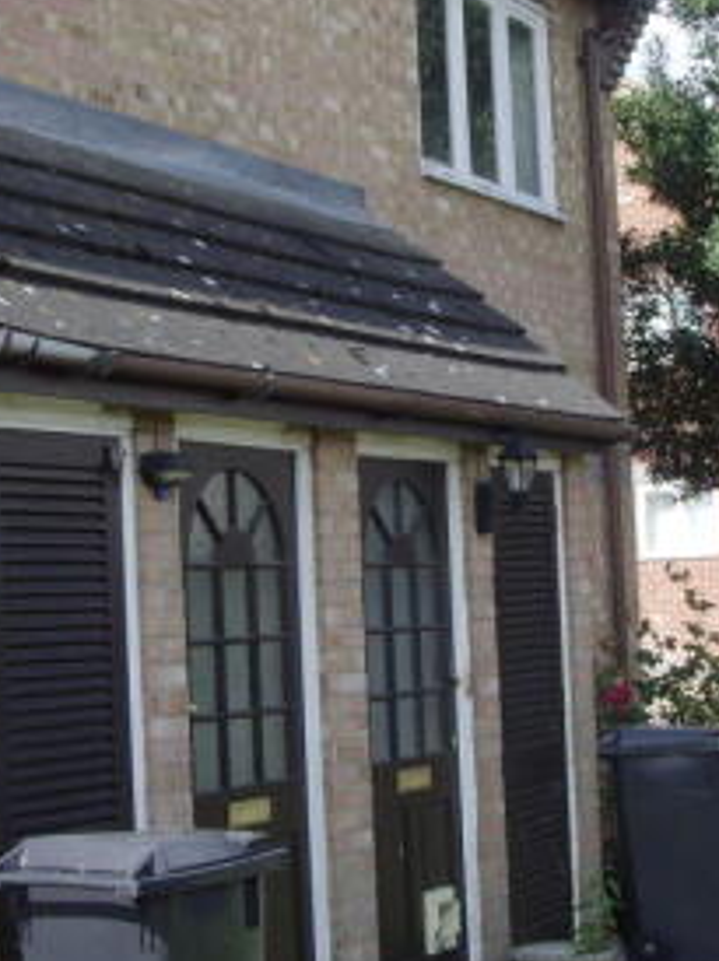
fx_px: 2302
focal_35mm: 83
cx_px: 405
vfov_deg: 23.6
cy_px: 430
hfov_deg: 17.7
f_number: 6.3
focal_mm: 6.6
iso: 80
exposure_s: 1/125
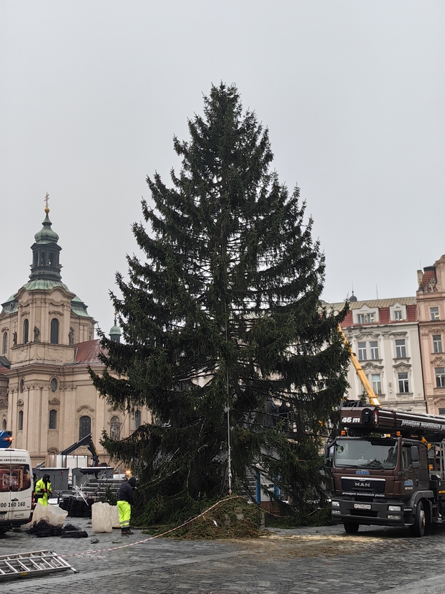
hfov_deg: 33.6
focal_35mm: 43
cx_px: 222
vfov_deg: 43.9
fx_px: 737
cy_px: 297
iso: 50
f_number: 2
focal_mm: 5.75
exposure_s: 1/245
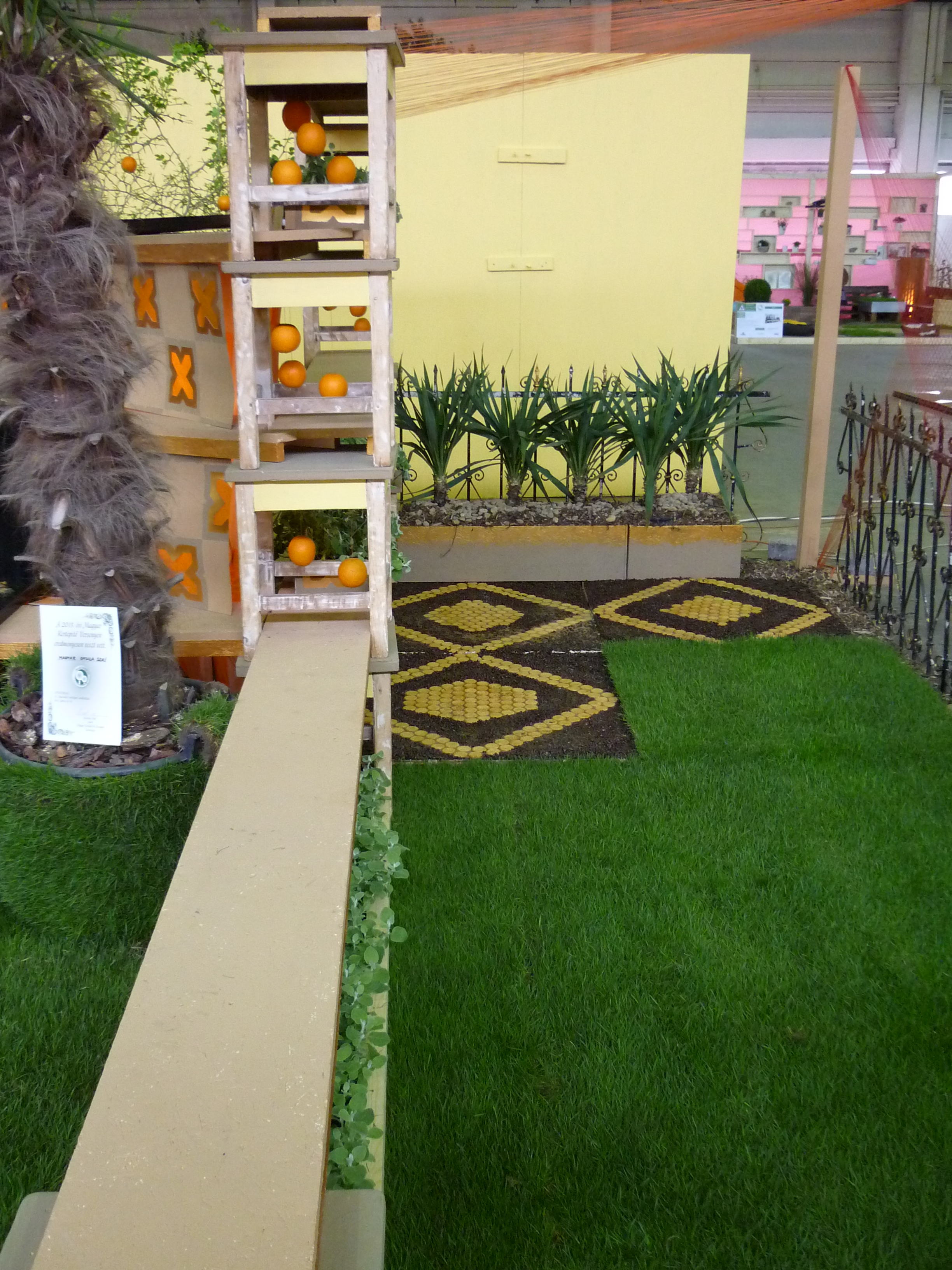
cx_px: 476
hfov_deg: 42.9
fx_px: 1210
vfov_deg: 55.4
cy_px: 635
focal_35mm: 33
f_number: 2.8
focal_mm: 5.5
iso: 400
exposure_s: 1/20
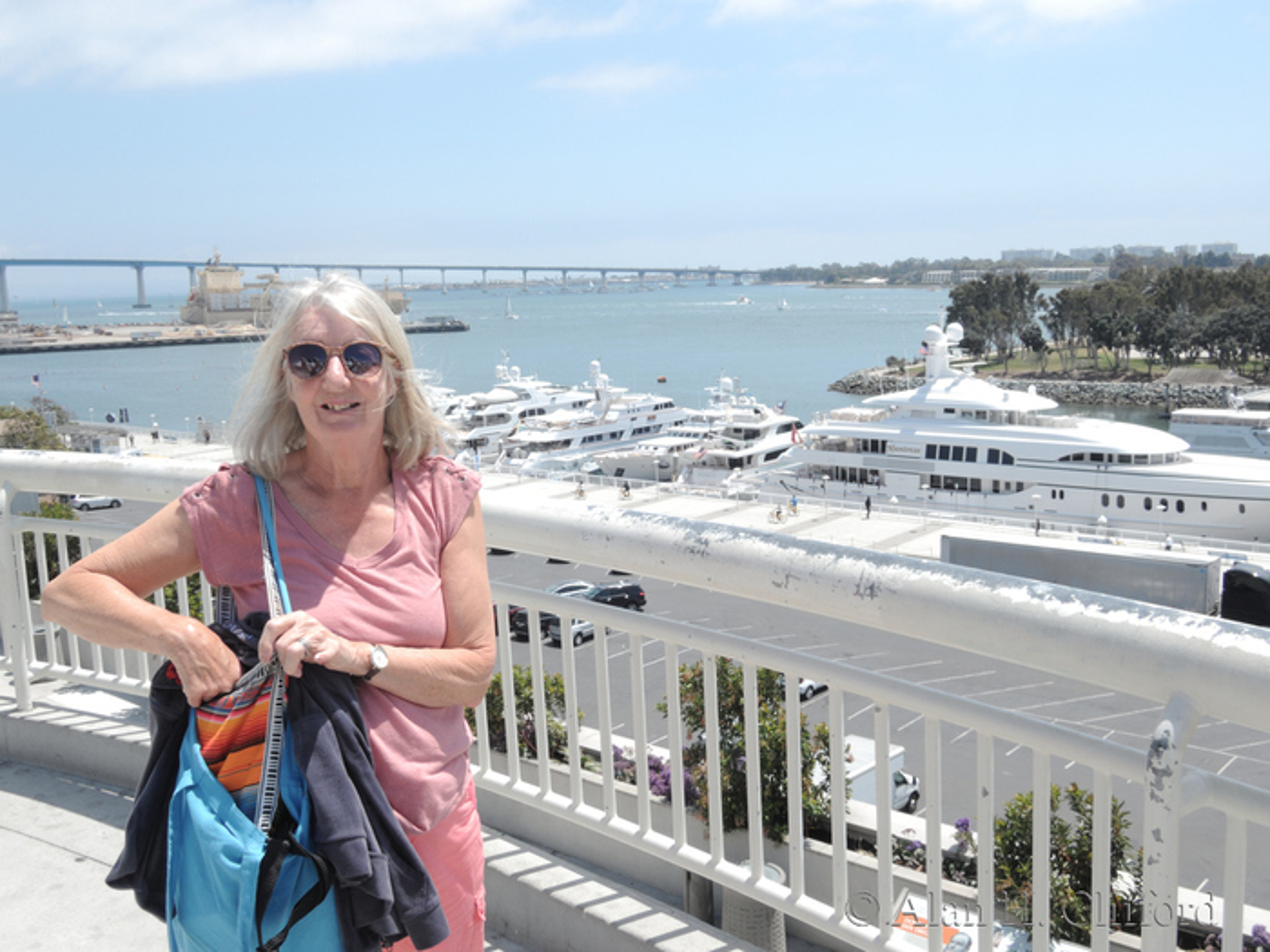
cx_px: 635
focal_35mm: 35
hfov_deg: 52.6
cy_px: 476
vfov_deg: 40.7
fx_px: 1284
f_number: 6.3
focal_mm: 7.5
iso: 100
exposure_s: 1/250
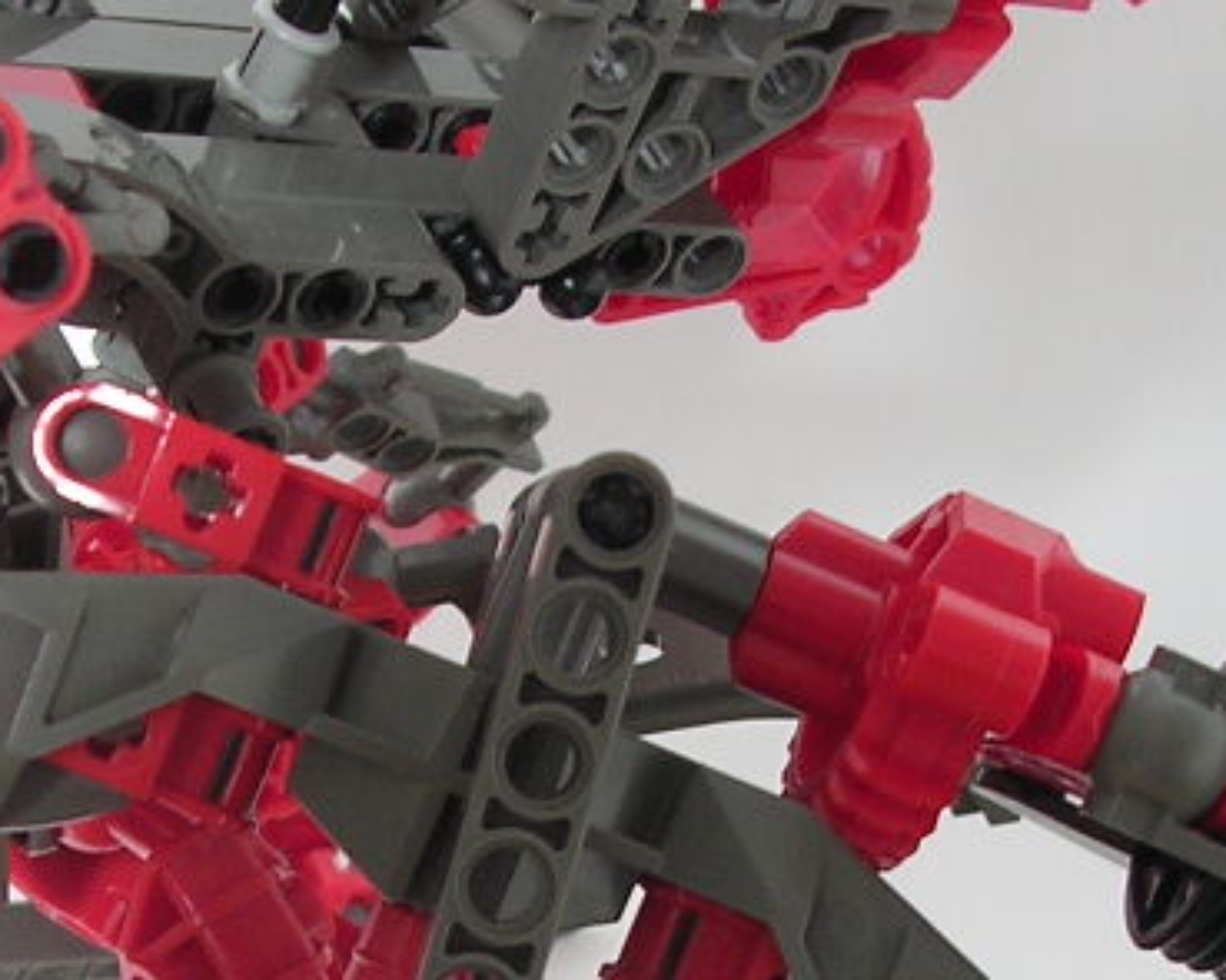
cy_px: 927
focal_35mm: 103
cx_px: 409
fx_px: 3736
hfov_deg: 18.6
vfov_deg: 14.7
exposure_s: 1/8.4
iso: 100
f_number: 2.8
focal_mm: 5.8
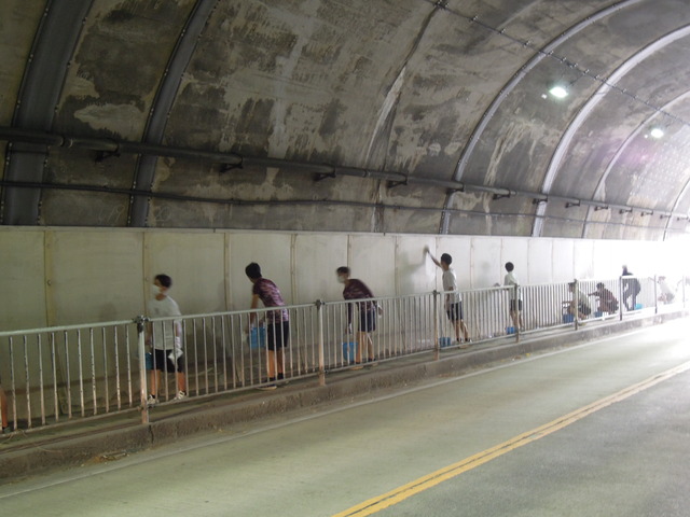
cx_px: 345
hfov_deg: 42.1
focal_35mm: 45
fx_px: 897
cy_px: 258
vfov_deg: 32.2
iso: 400
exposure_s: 1/13
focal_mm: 8.1
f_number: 3.5
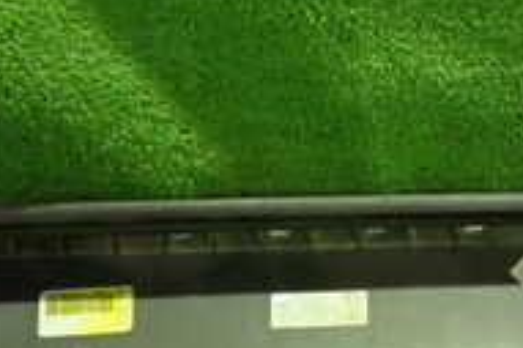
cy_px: 279
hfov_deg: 20.3
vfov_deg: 13.9
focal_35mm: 98
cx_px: 493
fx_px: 1422
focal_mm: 5.4
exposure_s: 1/25
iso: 800
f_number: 2.3
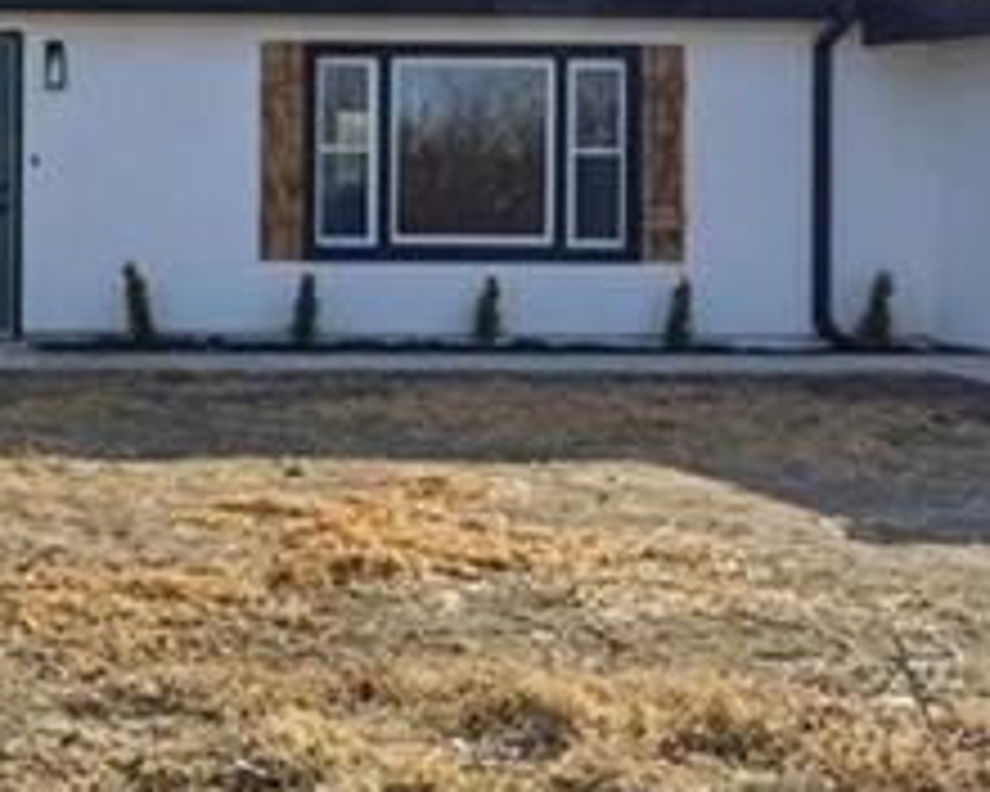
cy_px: 173
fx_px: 1787
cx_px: 27
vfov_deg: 24.6
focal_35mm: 61
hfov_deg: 29.2
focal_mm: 14
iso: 1000
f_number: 11
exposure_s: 1/5000
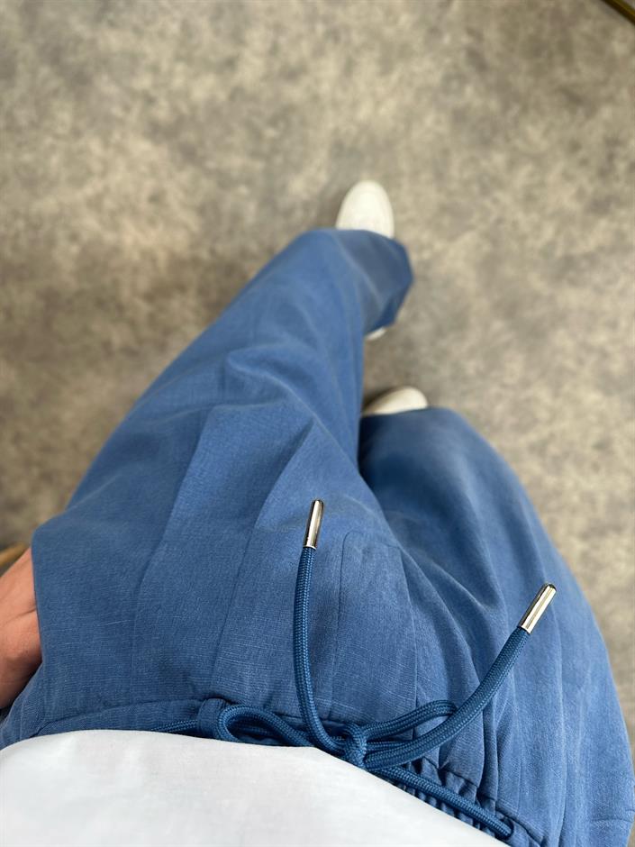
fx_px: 587
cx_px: 318
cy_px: 424
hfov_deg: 56.8
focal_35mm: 24
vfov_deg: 71.6
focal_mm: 6.86
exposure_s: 1/100
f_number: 1.78
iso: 125
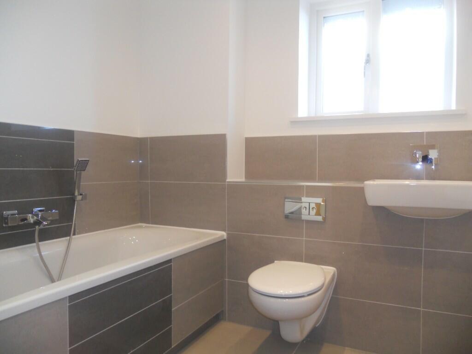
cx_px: 236
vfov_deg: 51.4
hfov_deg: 65.3
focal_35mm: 27
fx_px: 368
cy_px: 177
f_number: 3.2
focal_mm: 4.9
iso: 160
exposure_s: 1/30
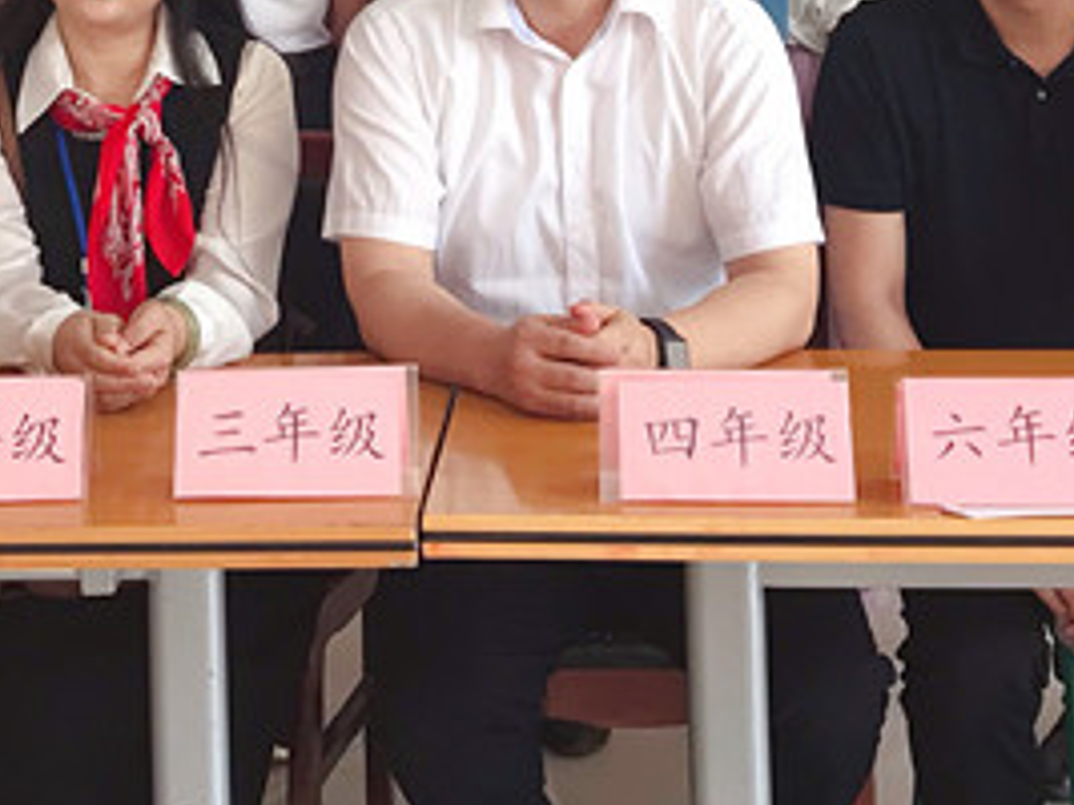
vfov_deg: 16.3
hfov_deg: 23.2
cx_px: 354
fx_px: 2605
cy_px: -326
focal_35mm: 84
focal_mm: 3.99
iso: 25
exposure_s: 1/50
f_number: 1.8
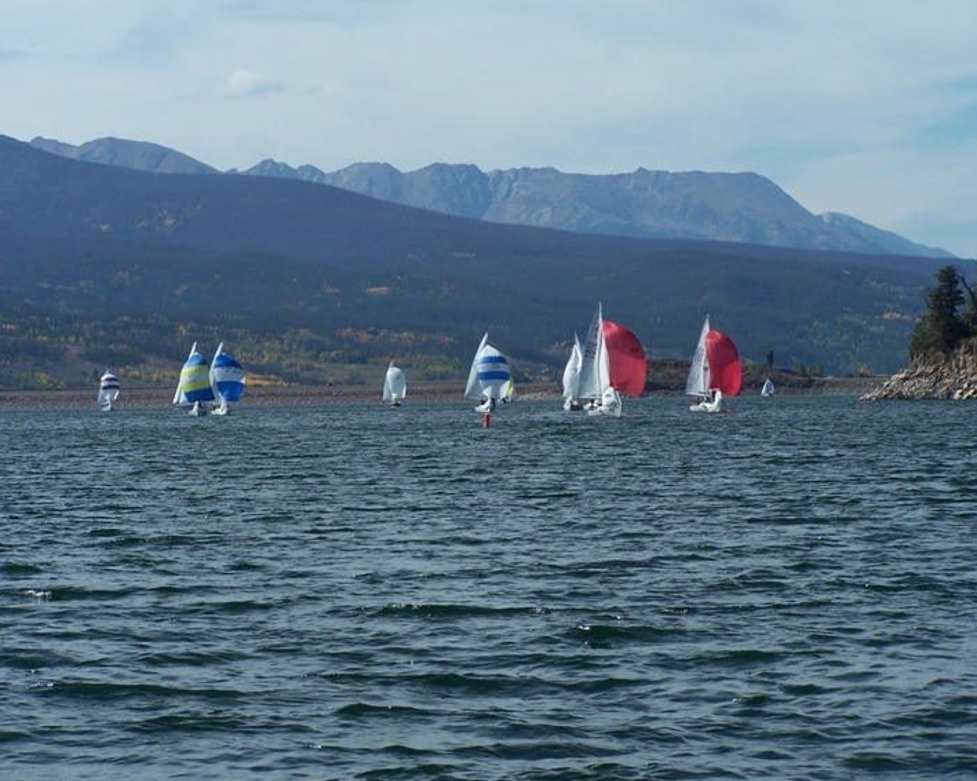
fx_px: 3874
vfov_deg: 11.5
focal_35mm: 134
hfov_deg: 14.4
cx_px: 471
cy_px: 391
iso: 80
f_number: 4.5
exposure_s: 1/1000
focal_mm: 21.2
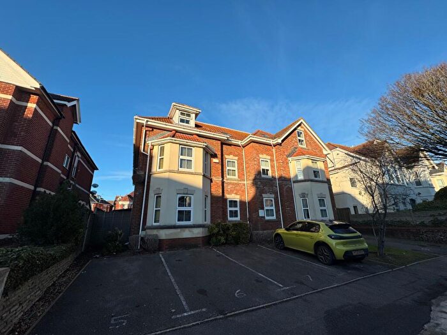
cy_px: 168
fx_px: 181
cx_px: 224
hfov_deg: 102.1
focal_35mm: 14
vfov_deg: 85.7
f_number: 2.2
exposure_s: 1/1420
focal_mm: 2.22
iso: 50
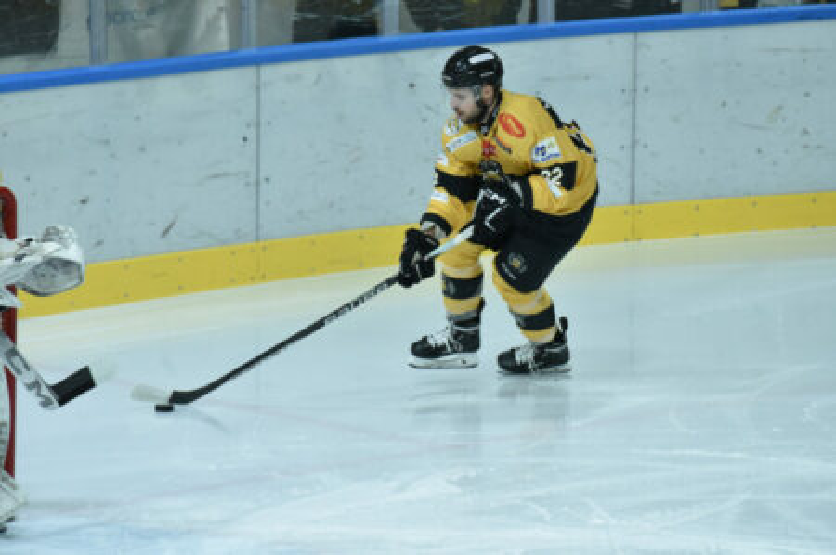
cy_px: 278
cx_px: 418
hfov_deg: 4.9
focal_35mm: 420
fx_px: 9743
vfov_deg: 3.3
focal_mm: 420
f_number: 6.3
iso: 4000
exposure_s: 1/1000
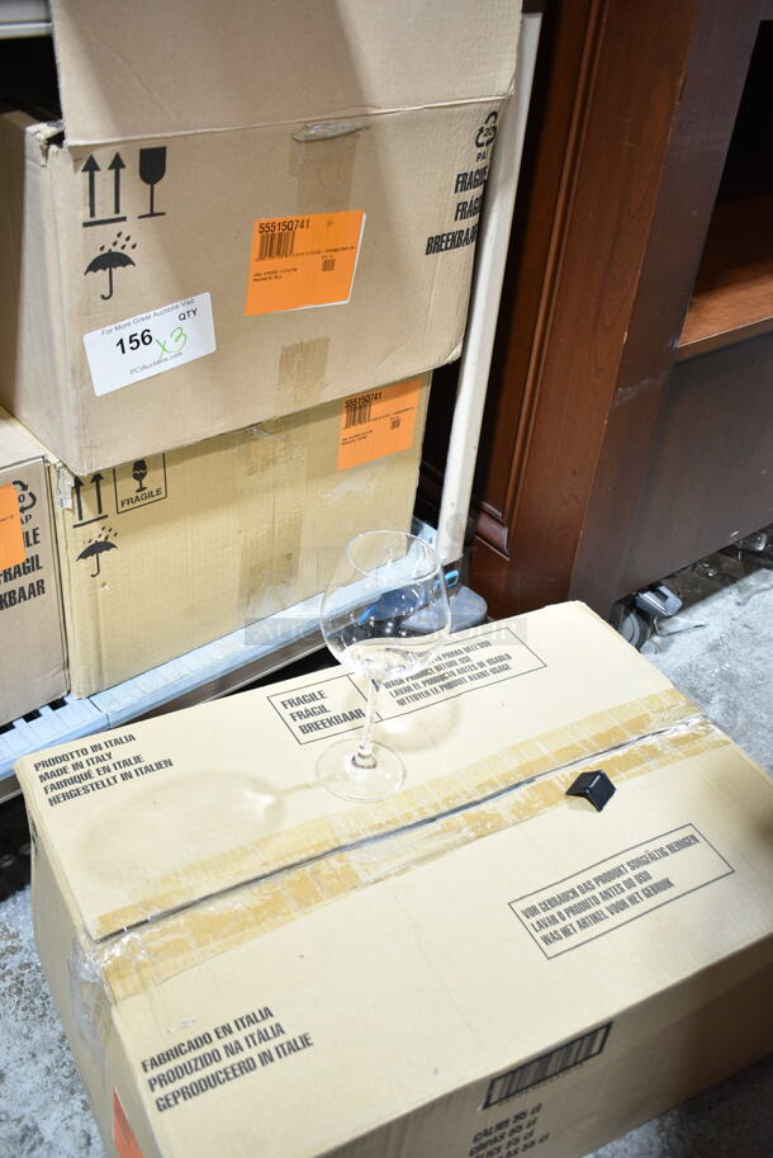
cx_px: 386
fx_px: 1109
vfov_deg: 55.1
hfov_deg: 38.4
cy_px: 579
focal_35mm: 34
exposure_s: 1/40
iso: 640
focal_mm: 23
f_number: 3.8
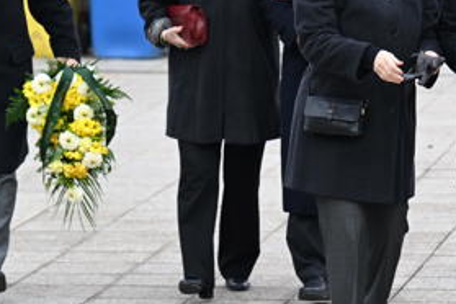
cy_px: 110
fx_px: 4547
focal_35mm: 359
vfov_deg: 3.8
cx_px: 386
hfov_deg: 5.7
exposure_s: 1/800
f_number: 4
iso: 800
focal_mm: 145
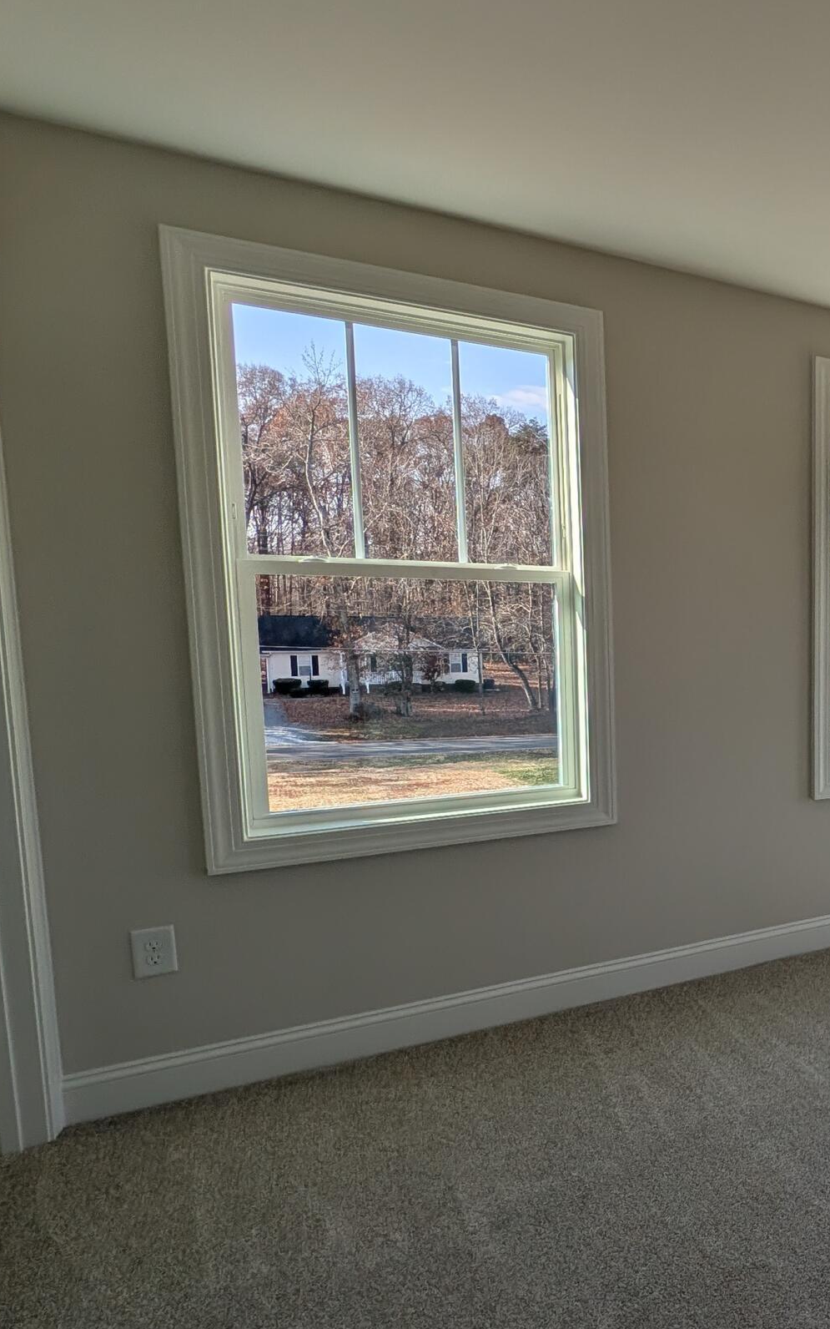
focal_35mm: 24
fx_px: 869
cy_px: 700
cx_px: 999
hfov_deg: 38.0
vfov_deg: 74.7
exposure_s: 1/586
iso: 38
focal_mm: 2.23
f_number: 1.95
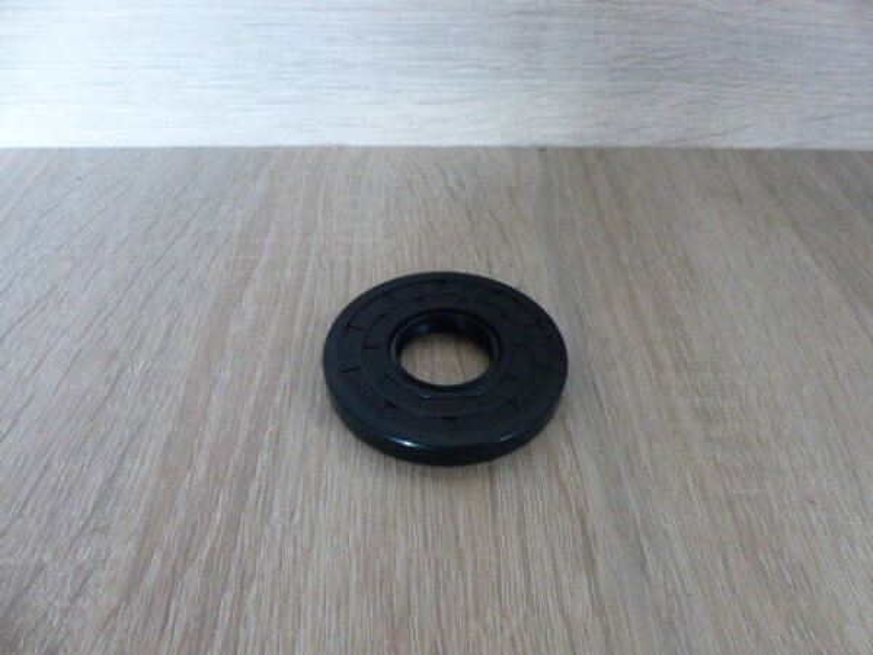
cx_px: 436
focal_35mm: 26
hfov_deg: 67.3
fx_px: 656
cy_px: 328
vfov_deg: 53.1
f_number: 2.8
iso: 800
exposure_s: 1/80
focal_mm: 4.5
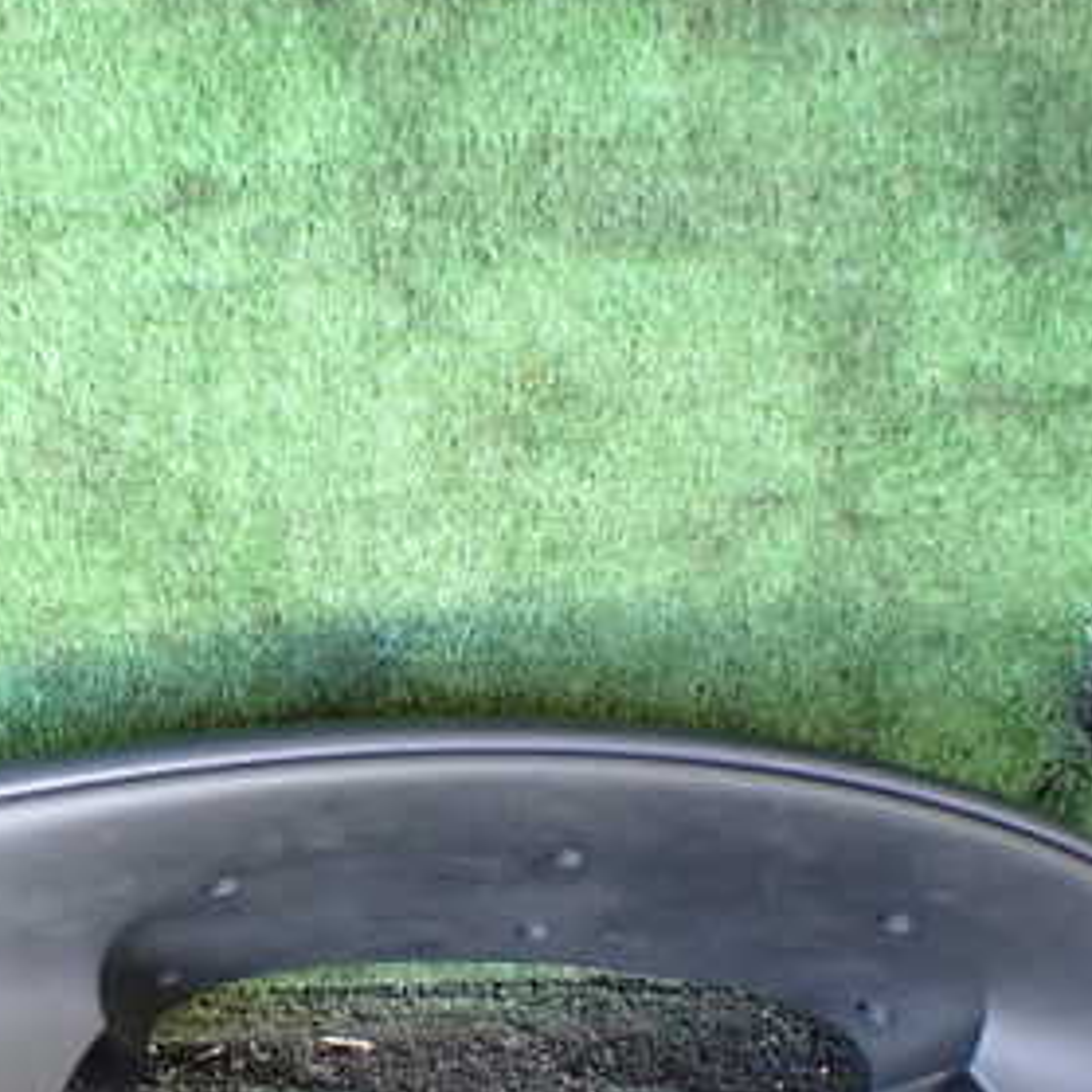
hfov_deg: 29.4
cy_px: 857
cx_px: 235
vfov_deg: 29.4
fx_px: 2034
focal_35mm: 57
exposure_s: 1/80
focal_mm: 5.4
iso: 800
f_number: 2.3
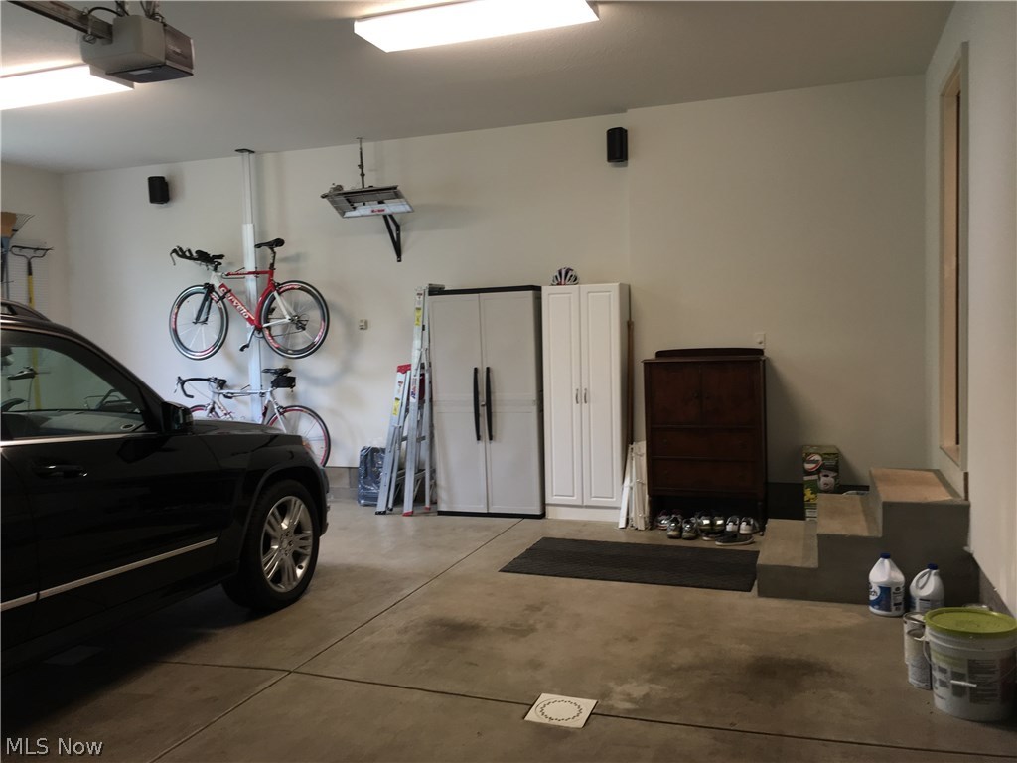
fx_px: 852
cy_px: 382
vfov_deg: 48.2
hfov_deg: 61.7
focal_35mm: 29
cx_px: 508
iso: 40
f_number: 2.2
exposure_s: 1/30
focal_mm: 4.15
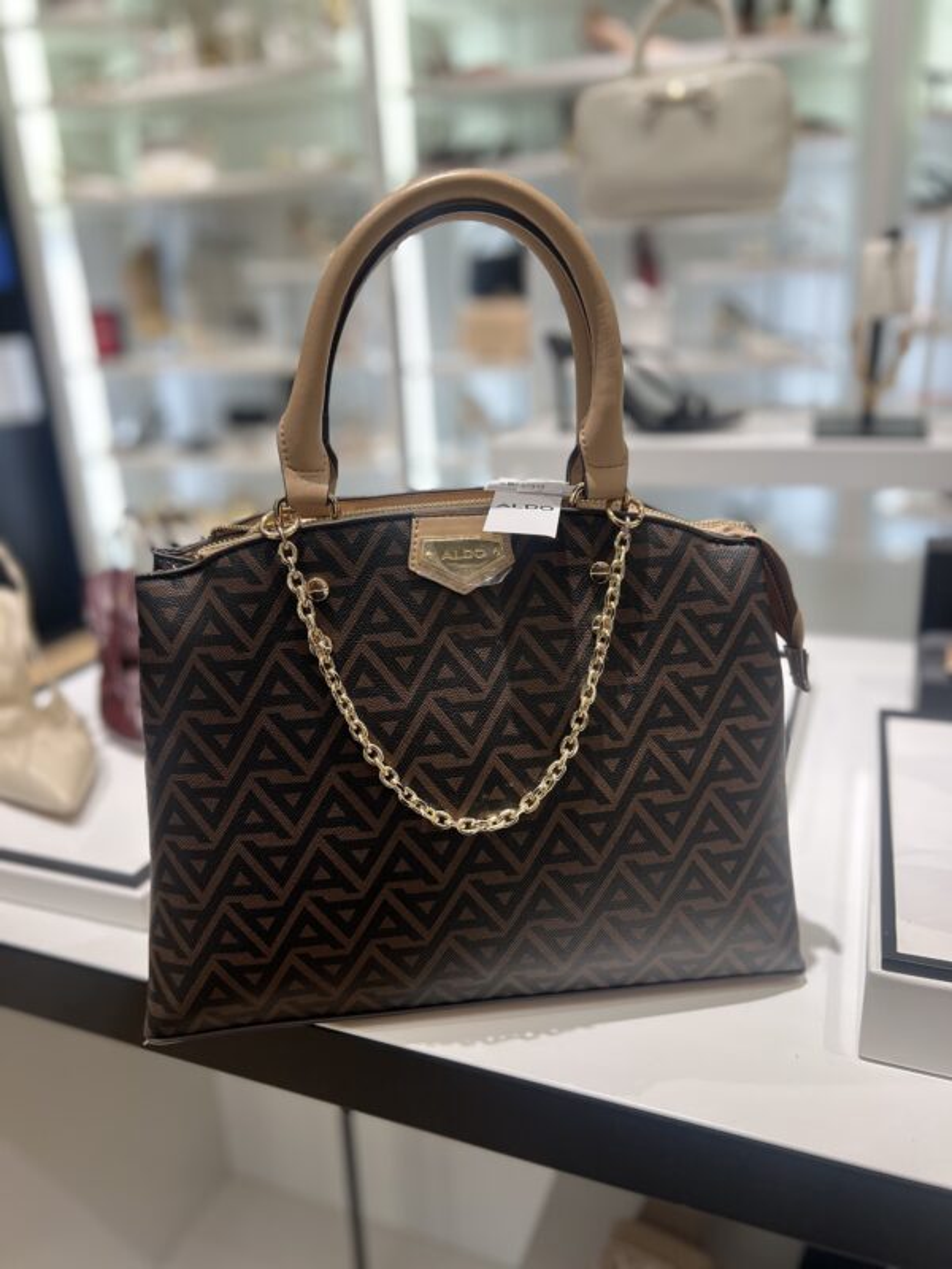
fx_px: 953
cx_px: 476
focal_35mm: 26
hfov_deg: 53.1
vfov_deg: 67.3
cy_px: 634
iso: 100
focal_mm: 5.7
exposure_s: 1/120
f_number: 1.5
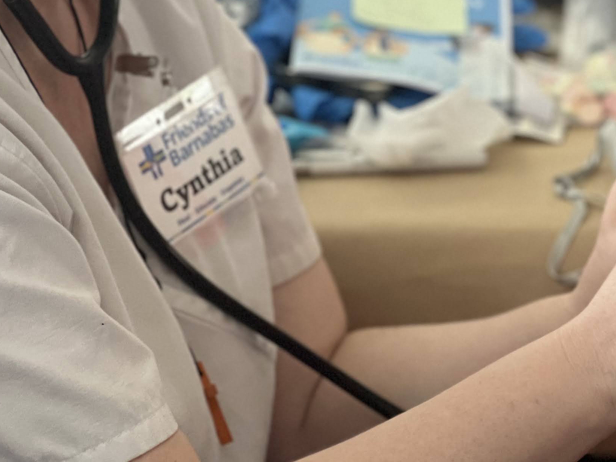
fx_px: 3382
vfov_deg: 7.8
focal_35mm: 190
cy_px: -23
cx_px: 515
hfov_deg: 10.4
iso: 320
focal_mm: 9
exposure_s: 1/40
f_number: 2.8
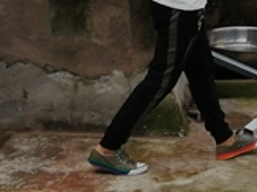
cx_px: 410
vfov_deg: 14.0
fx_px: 757
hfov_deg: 17.0
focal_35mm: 102
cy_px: -54
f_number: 1.8
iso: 50
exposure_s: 1/1348
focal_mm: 3.46
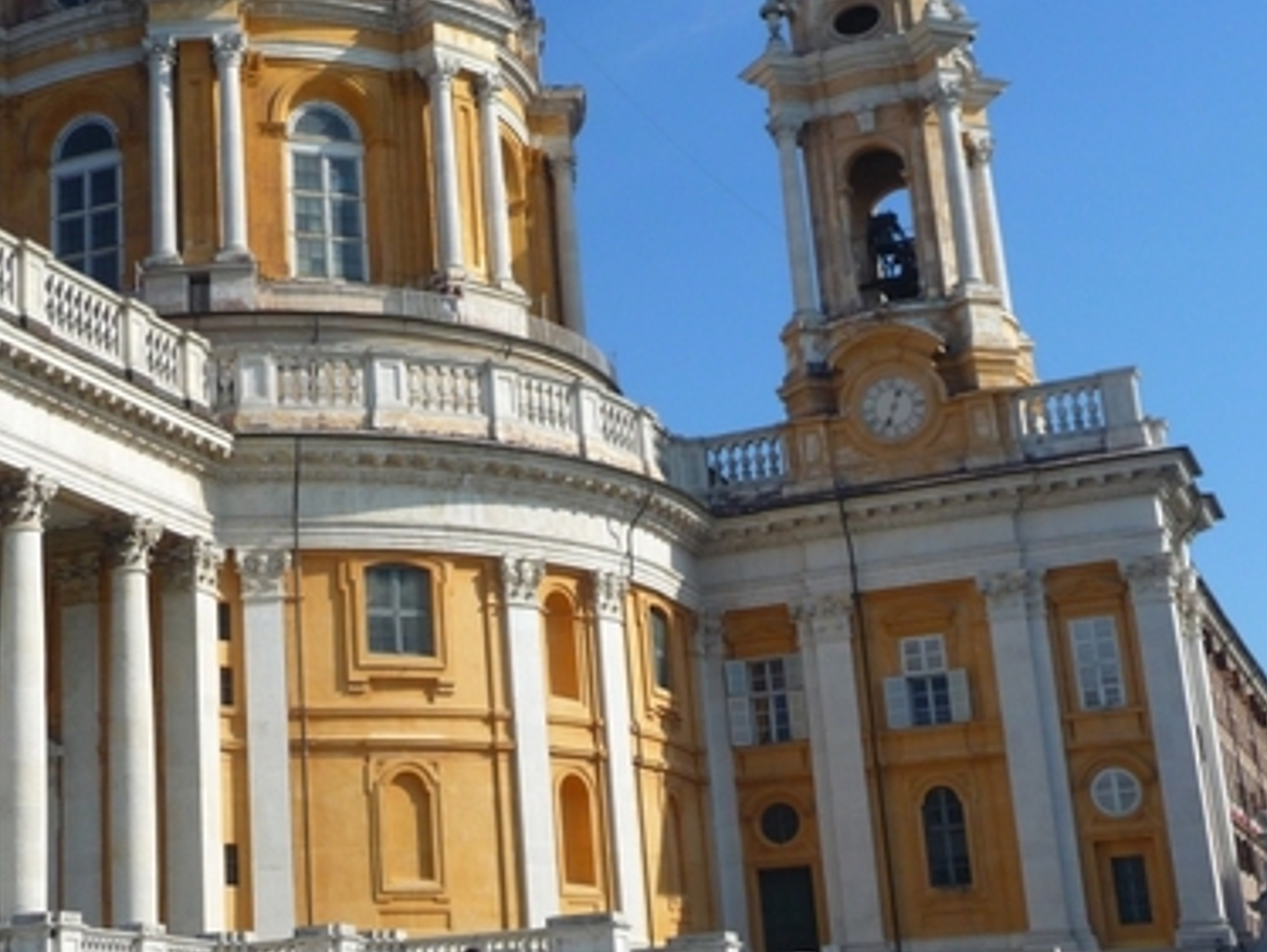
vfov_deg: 22.5
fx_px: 2381
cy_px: 339
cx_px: 315
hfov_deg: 29.3
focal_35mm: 65
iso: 100
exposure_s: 1/1000
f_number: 3.8
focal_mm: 6.3
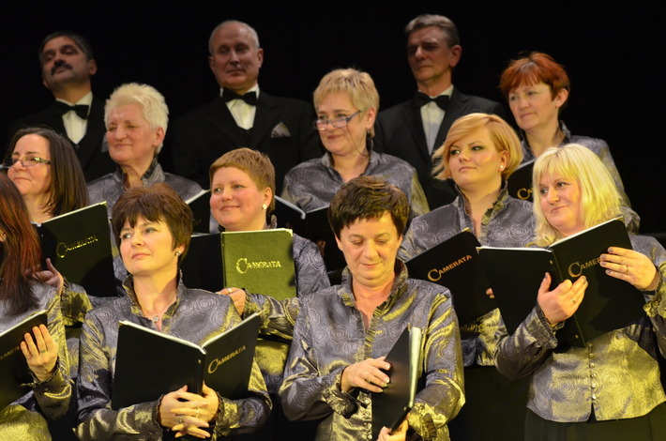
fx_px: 2630
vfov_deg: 9.6
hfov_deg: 14.4
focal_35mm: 142
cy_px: 220
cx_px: 333
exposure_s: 1/60
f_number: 4
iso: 1600
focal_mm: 95
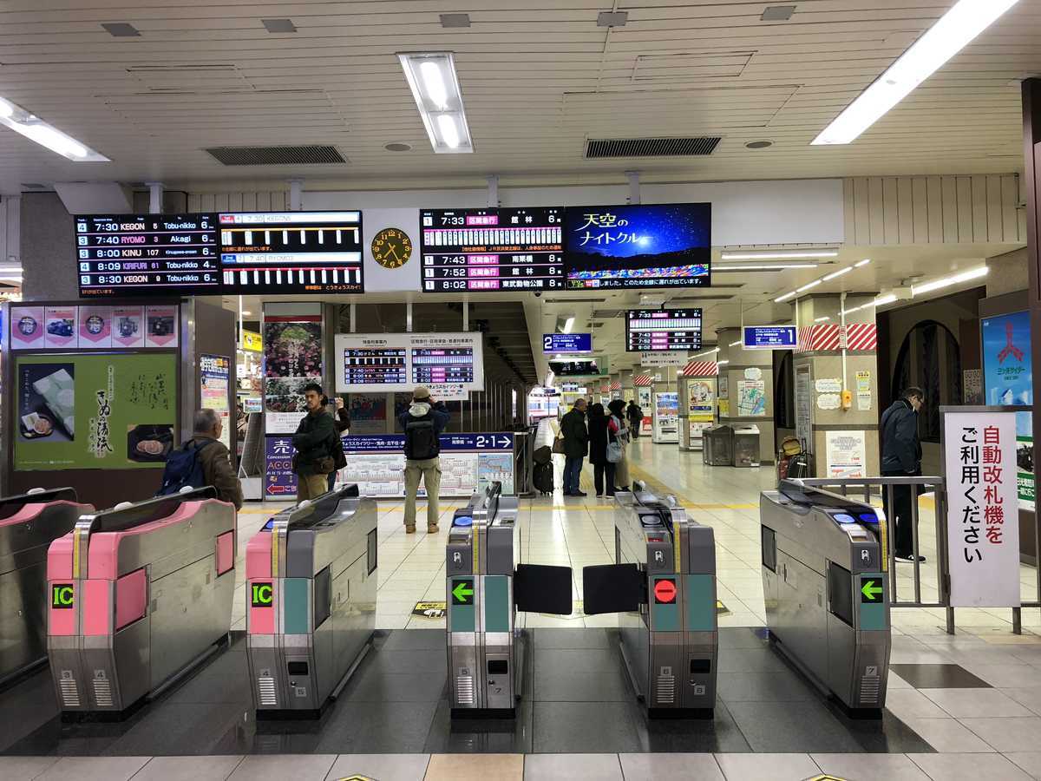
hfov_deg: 61.7
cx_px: 520
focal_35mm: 29
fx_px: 872
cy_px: 390
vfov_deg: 48.2
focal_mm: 3.99
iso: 25
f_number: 1.8
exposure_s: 1/33
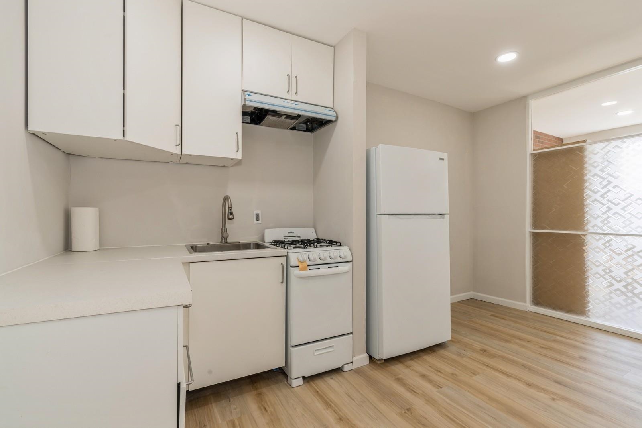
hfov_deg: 96.7
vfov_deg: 73.7
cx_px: 321
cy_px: 214
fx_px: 285
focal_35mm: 16
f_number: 11
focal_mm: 16
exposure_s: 1/4
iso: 100
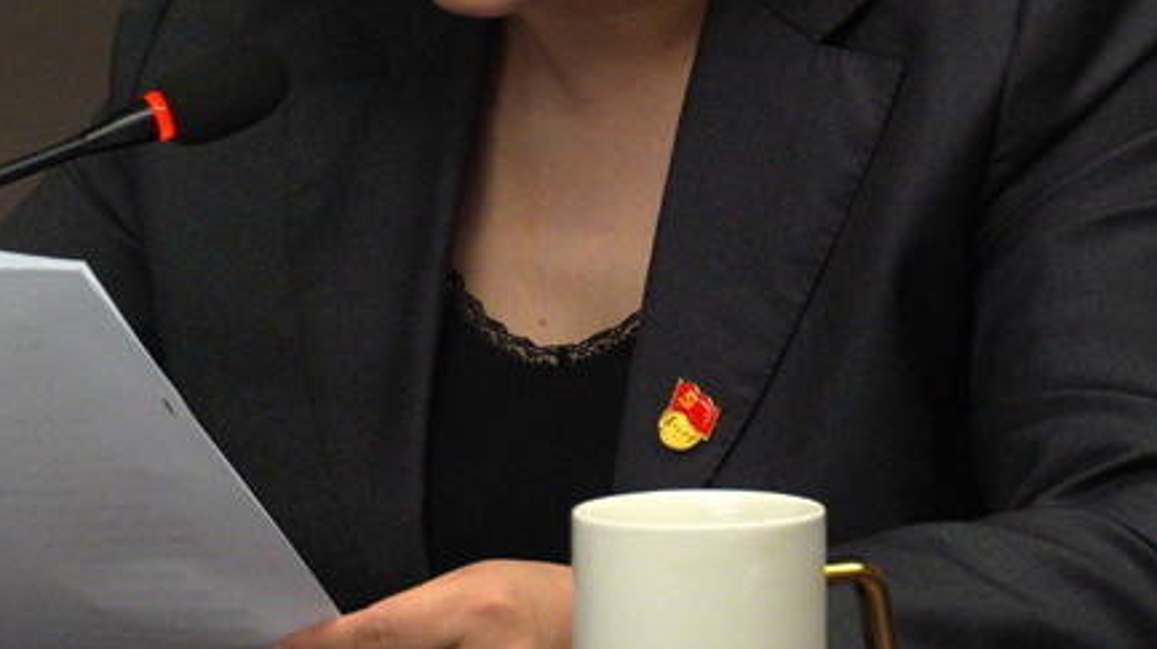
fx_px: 10125
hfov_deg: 6.5
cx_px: -80
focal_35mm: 330
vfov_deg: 3.7
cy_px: 198
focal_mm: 91
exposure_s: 1/250
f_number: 5.6
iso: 800
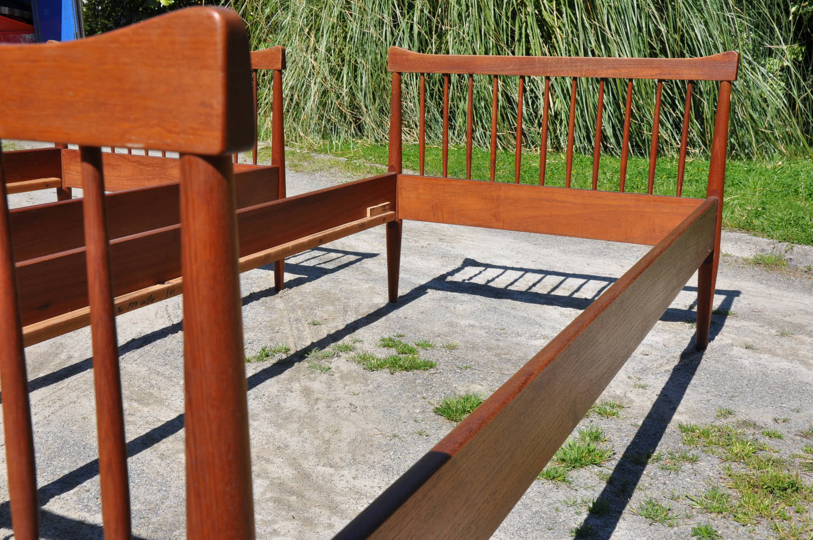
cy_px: 270
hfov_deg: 46.4
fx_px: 947
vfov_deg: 31.8
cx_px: 406
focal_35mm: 42
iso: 250
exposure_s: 1/200
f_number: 14
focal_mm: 28
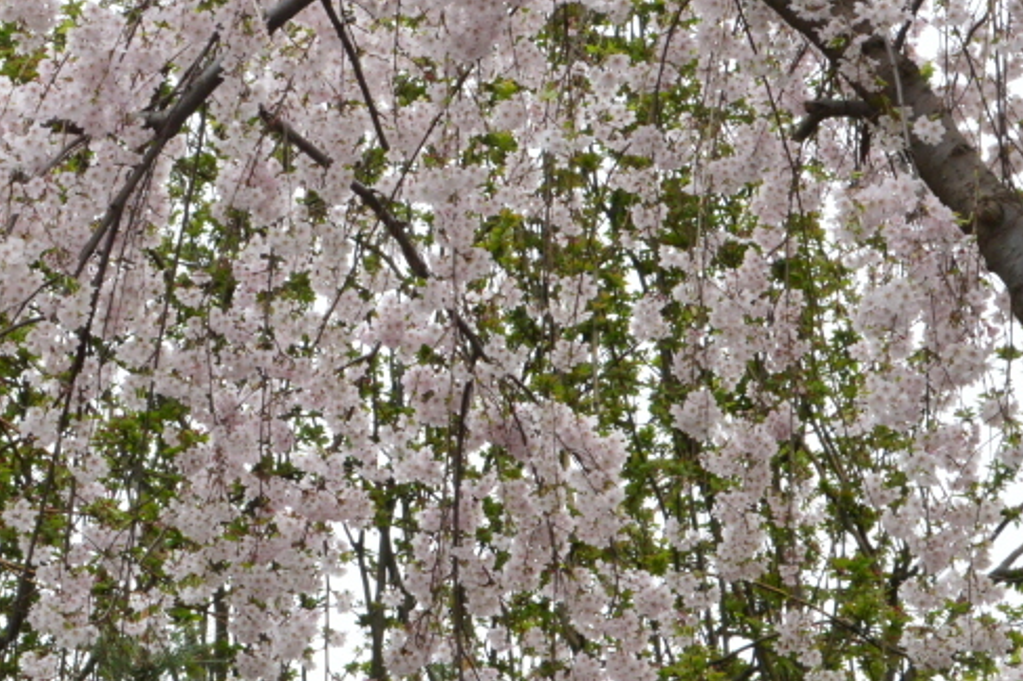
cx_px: 195
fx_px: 5539
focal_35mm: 195
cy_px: 234
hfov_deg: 10.5
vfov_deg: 7.0
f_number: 25
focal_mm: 62
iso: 1800
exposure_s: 1/250
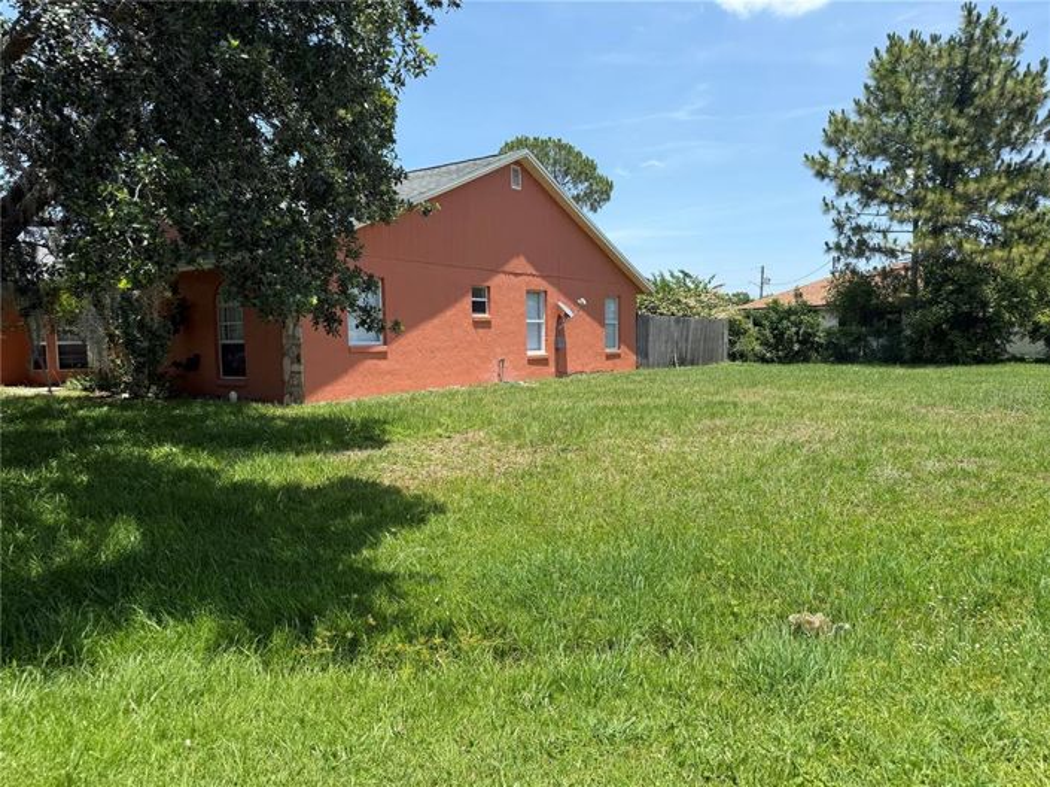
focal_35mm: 24
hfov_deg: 71.6
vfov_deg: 56.8
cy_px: 394
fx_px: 728
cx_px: 525
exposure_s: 1/2703
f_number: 1.78
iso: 80
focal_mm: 6.76
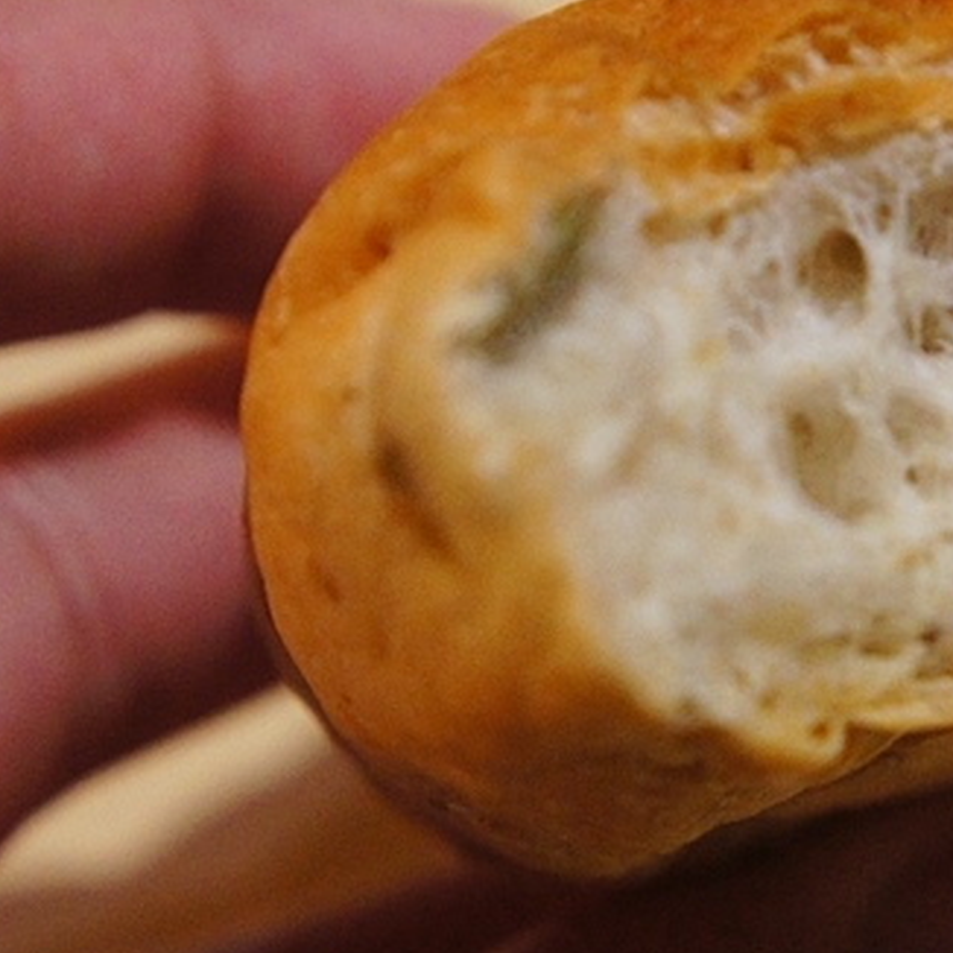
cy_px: 466
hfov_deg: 13.3
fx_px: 4055
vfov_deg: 13.4
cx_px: 851
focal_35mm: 130
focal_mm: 37
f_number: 4.5
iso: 1600
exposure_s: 1/30
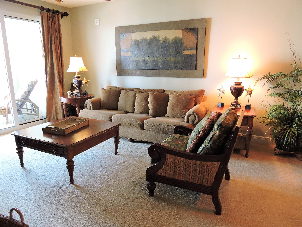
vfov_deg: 56.8
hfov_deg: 71.6
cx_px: 151
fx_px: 209
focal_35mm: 24
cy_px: 114
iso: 400
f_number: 3.3
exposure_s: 1/20
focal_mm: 4.3
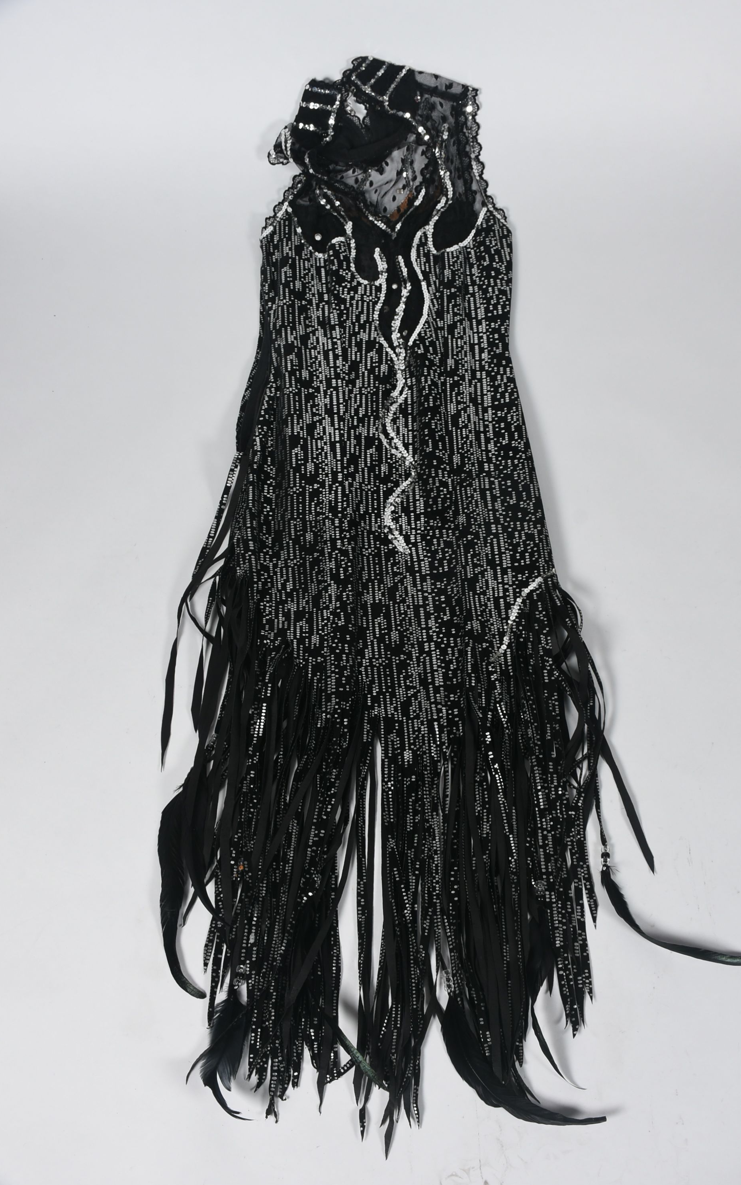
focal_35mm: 42
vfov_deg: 47.7
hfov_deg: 30.9
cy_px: 595
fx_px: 1341
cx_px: 383
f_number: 10
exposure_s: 1/125
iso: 200
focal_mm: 27
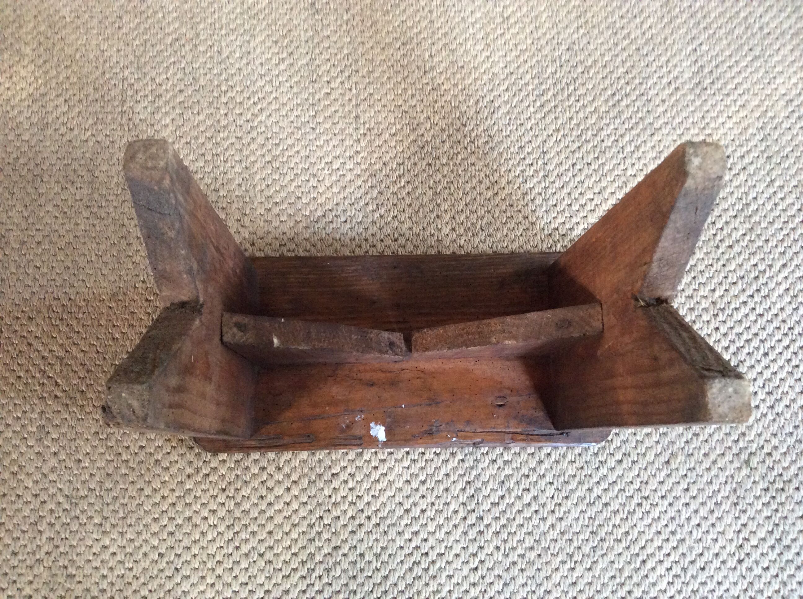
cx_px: 402
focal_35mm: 32
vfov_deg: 44.1
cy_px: 300
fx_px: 741
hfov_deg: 56.9
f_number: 2.4
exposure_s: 1/25
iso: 200
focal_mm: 3.3
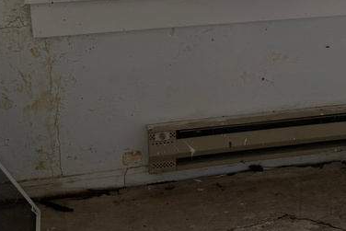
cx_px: 267
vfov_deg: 19.3
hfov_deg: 29.1
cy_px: -17
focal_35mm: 68
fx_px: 654
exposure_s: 1/501
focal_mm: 6.76
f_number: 1.78
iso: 100
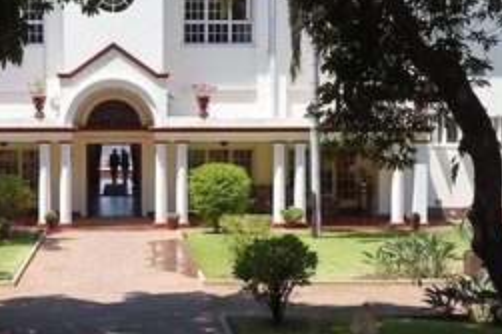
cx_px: 114
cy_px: 74
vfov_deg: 23.4
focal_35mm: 57
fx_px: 794
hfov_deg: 34.2
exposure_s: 1/250
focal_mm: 34
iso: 200
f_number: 9
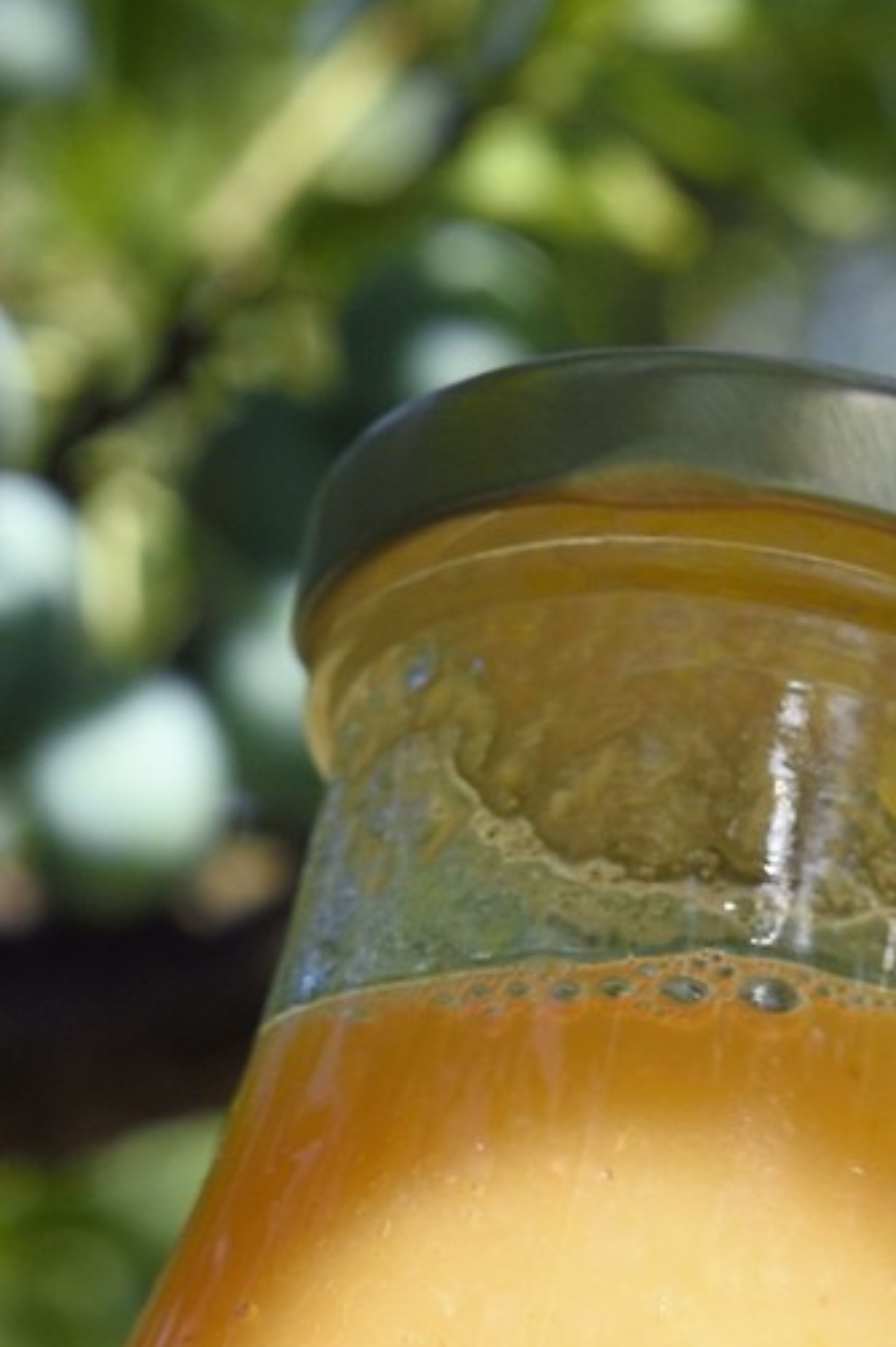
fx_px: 9308
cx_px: 236
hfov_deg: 5.5
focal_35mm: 249
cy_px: 2701
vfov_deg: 7.9
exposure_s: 1/320
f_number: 8
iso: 200
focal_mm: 52
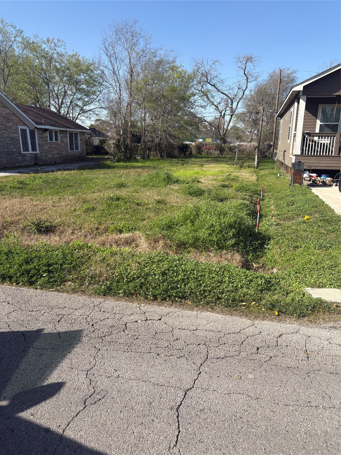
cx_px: 170
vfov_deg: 67.3
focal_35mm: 26
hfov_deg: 53.1
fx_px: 341
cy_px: 228
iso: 50
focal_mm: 5.96
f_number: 1.6
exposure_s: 1/2451
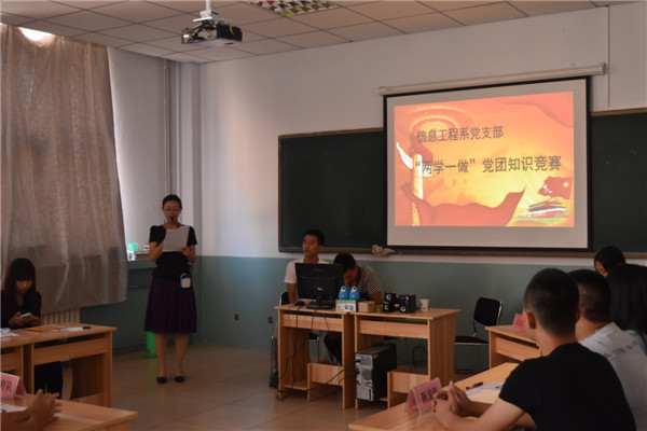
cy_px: 216
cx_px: 324
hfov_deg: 43.6
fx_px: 809
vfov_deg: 29.9
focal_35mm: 45
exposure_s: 1/60
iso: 800
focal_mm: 30
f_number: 4.2
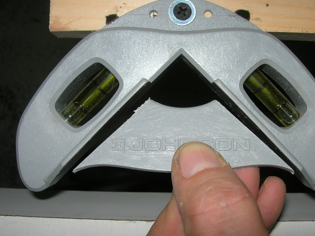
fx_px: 400
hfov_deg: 42.8
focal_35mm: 44
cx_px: 180
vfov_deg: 32.8
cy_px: 131
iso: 64
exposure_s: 1/60.1
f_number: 4.8
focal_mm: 7.8
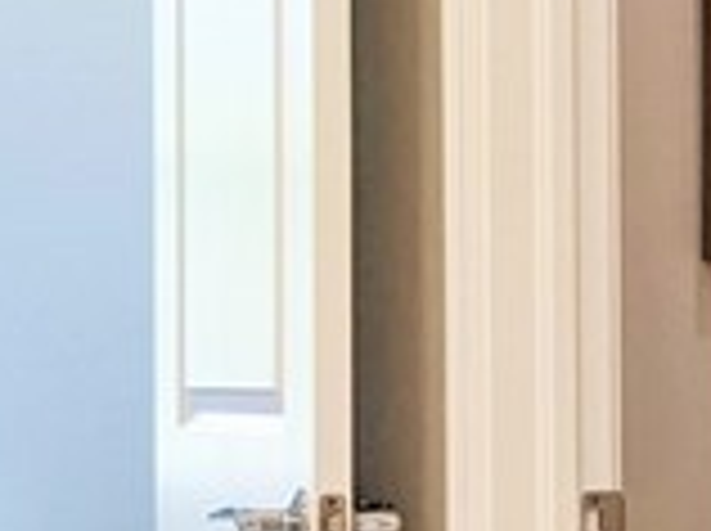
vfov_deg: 8.4
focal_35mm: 175
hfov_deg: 10.5
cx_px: 1346
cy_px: 405
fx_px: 3589
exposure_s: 1/120
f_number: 1.73
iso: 141
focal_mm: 4.38
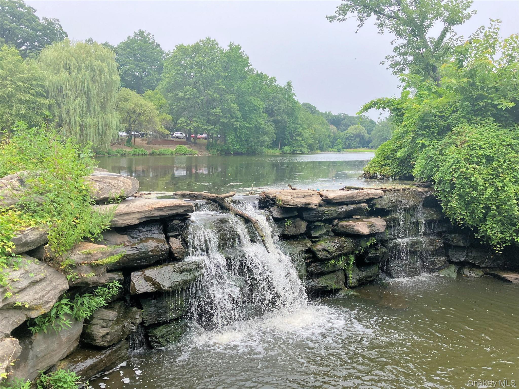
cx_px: 260
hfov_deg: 63.4
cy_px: 194
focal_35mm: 28
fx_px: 420
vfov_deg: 49.7
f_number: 1.8
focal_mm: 3.99
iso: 32
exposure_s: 1/528
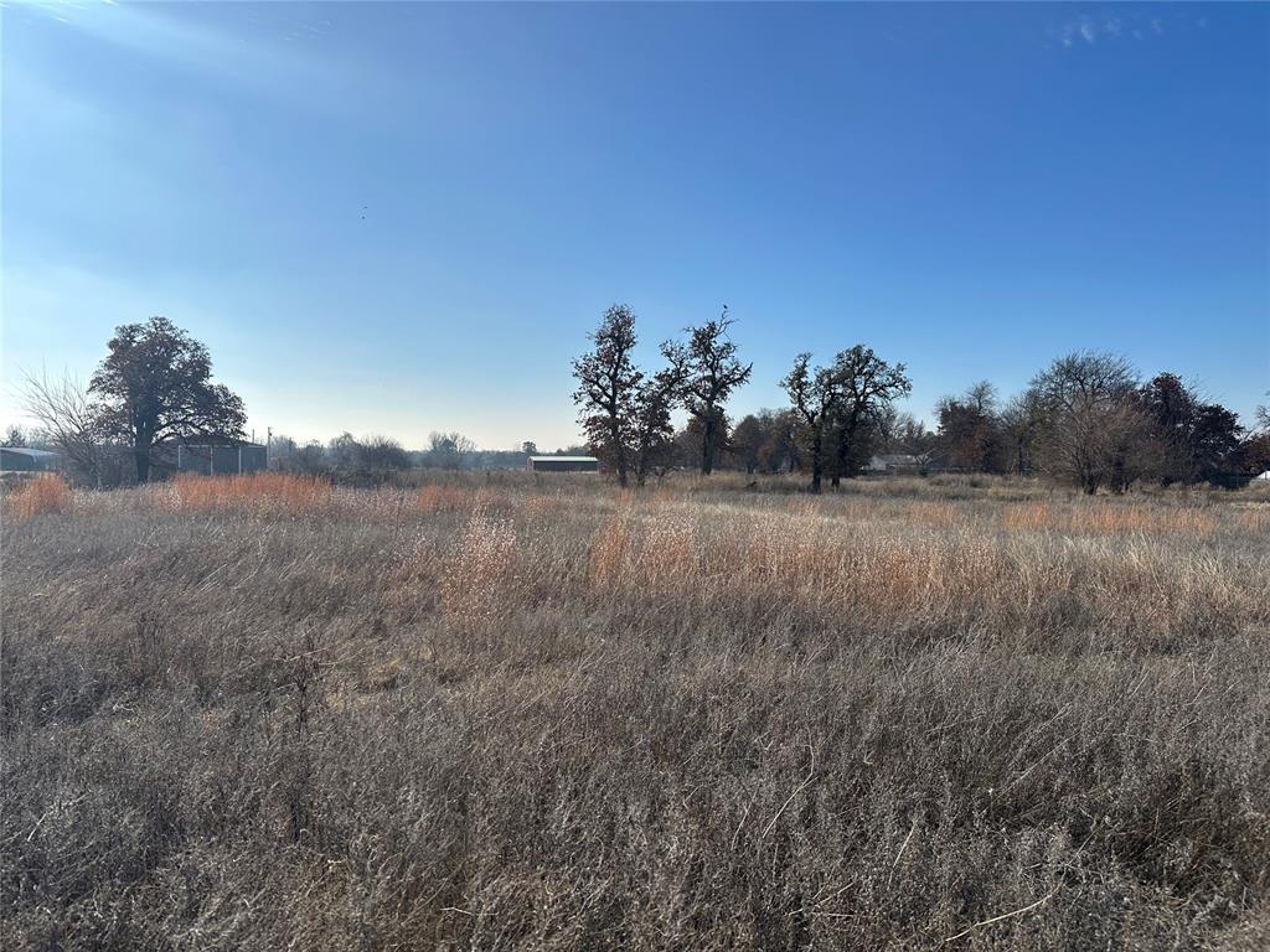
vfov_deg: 56.8
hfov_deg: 71.6
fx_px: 881
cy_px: 476
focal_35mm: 24
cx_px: 635
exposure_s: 1/7576
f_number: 1.78
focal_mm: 6.86
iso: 80
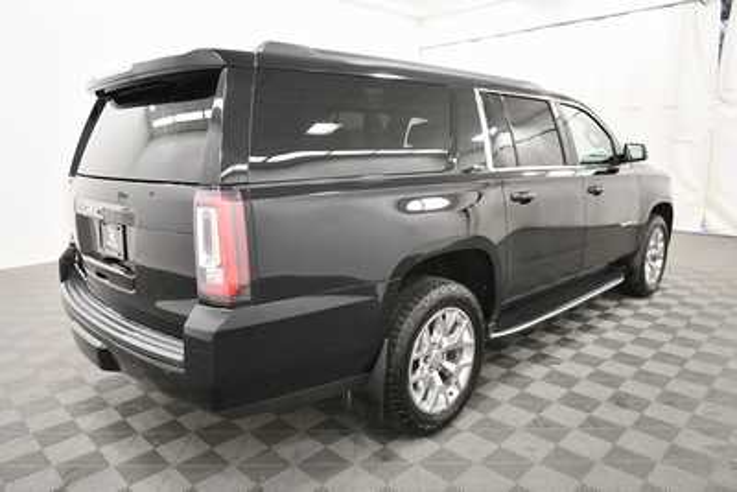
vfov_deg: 53.2
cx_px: 368
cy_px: 246
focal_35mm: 24
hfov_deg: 73.7
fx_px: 491
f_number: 5.3
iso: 2200
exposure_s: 1/125
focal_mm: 16
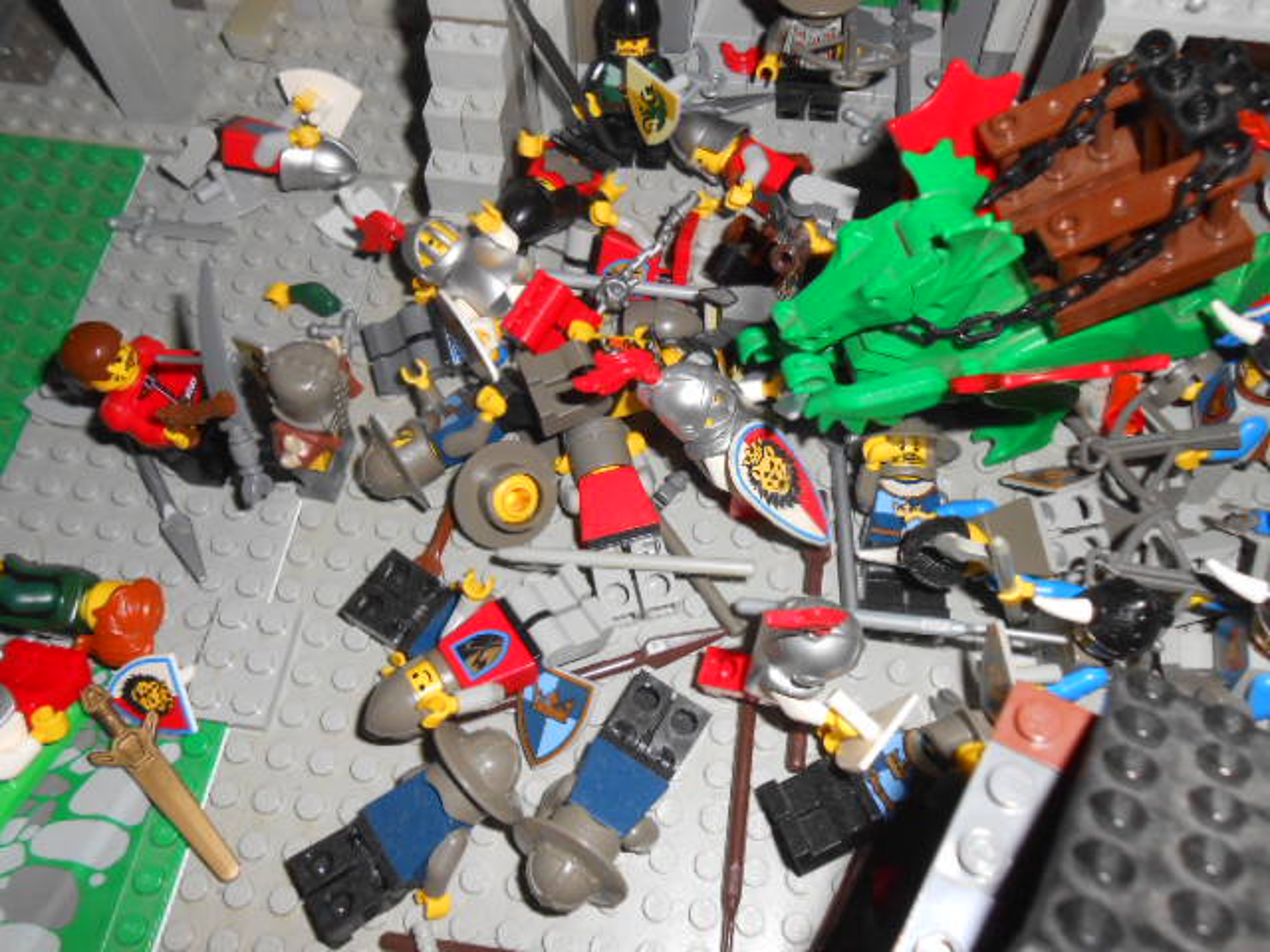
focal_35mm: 30
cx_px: 635
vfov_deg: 46.8
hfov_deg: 60.0
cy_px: 476
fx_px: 1101
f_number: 11.9
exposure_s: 1/25
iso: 200
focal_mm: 5.3
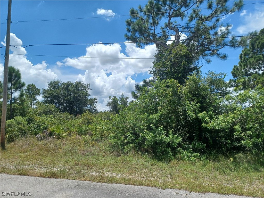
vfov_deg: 54.9
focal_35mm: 25
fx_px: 191
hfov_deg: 69.4
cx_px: 132
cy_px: 99
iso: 32
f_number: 1.8
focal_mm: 4.6
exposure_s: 1/595
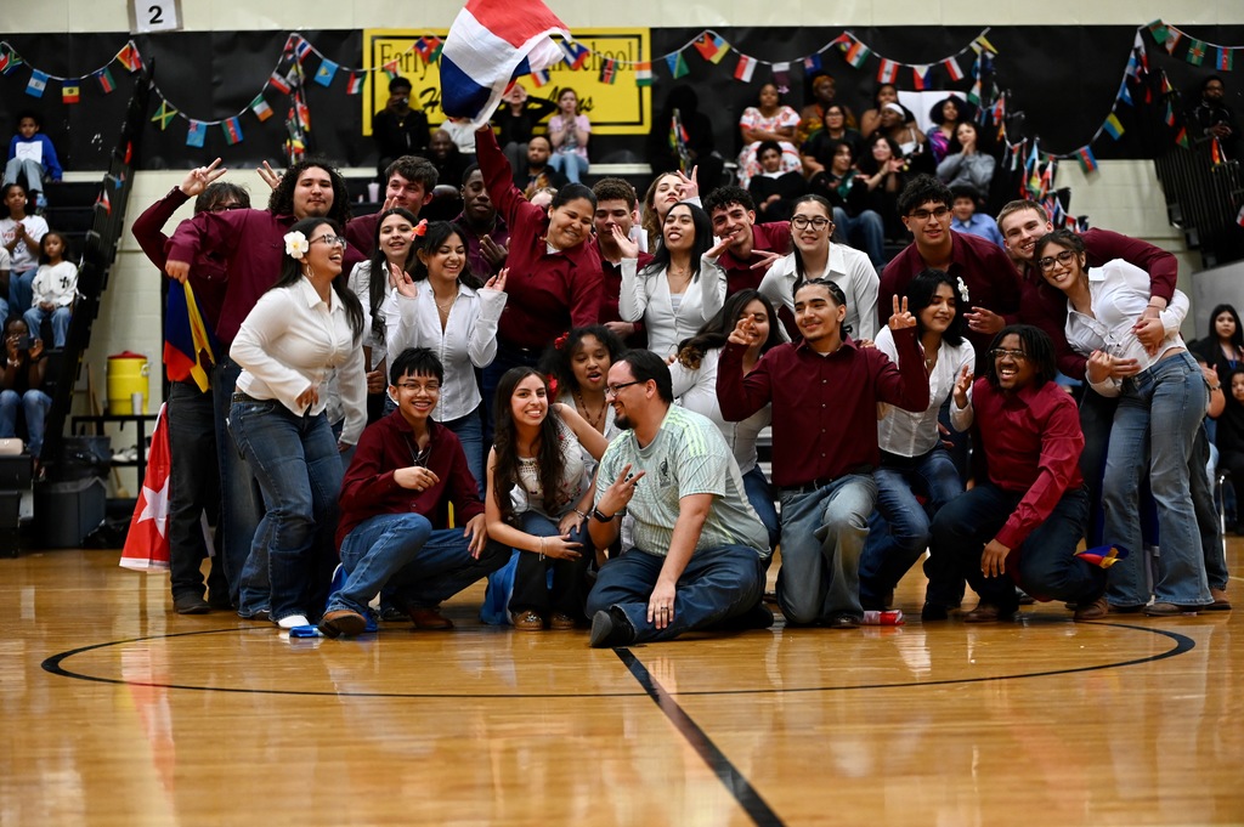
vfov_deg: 17.0
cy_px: 414
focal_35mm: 80
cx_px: 622
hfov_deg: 25.4
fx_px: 2762
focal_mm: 80
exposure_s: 1/320
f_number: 2.8
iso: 2500
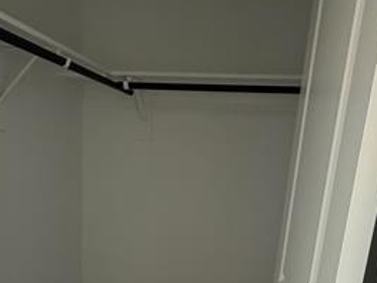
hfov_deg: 53.9
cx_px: 169
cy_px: 236
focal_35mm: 34
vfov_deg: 39.7
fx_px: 370
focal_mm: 2.22
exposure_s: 1/62
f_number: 2.2
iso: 320
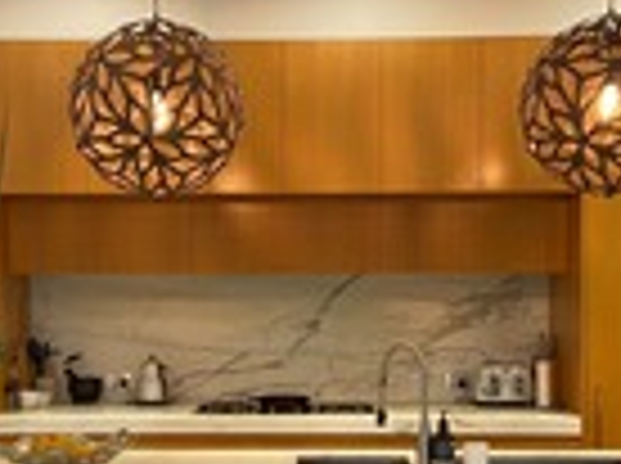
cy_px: 306
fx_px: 1218
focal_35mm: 68
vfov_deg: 21.5
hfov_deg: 28.6
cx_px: 288
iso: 200
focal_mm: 4.25
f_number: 1.8
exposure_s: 1/50
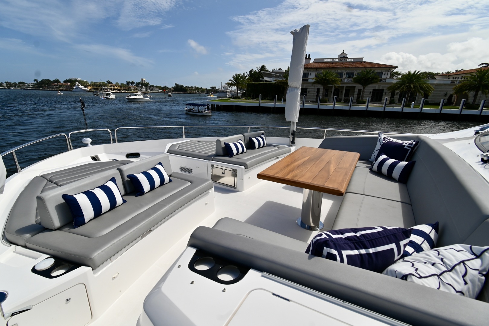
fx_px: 204
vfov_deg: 77.3
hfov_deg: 100.4
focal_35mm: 15
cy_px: 163
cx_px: 244
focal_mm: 10
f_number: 8
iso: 100
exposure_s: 1/500
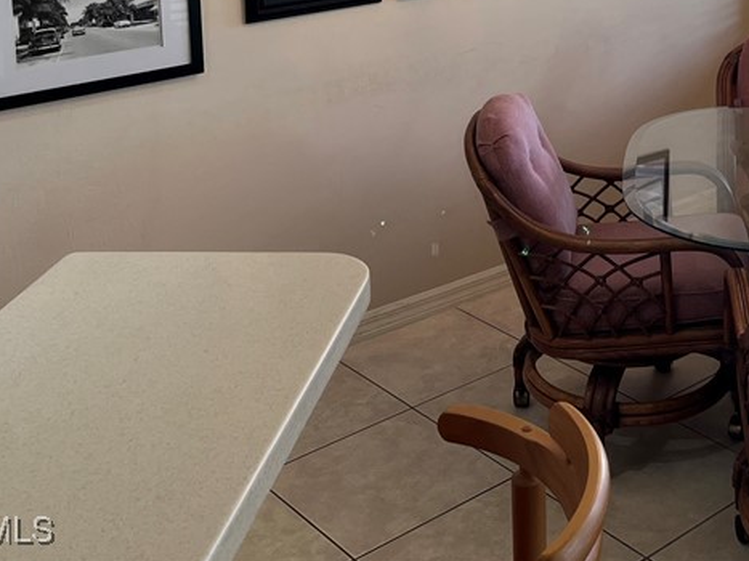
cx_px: 678
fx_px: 1233
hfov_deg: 32.1
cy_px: -50
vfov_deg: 24.1
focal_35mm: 57
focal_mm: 5.1
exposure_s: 1/120
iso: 32
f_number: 1.6
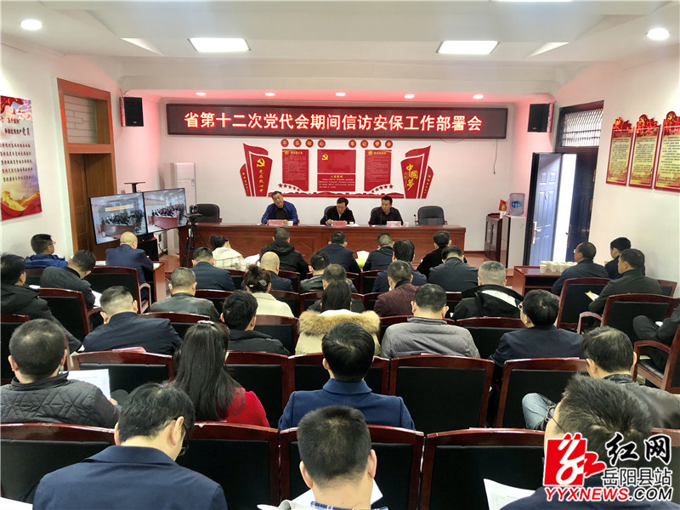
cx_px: 340
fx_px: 550
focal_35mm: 28
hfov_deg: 63.4
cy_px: 255
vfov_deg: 49.7
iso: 50
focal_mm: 3.99
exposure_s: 1/16
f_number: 1.8
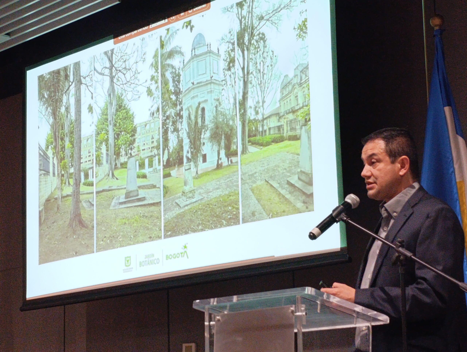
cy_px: 176
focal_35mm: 92
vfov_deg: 16.1
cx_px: 234
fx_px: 1243
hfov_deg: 21.3
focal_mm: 6.14
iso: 1250
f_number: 1.6
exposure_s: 1/60
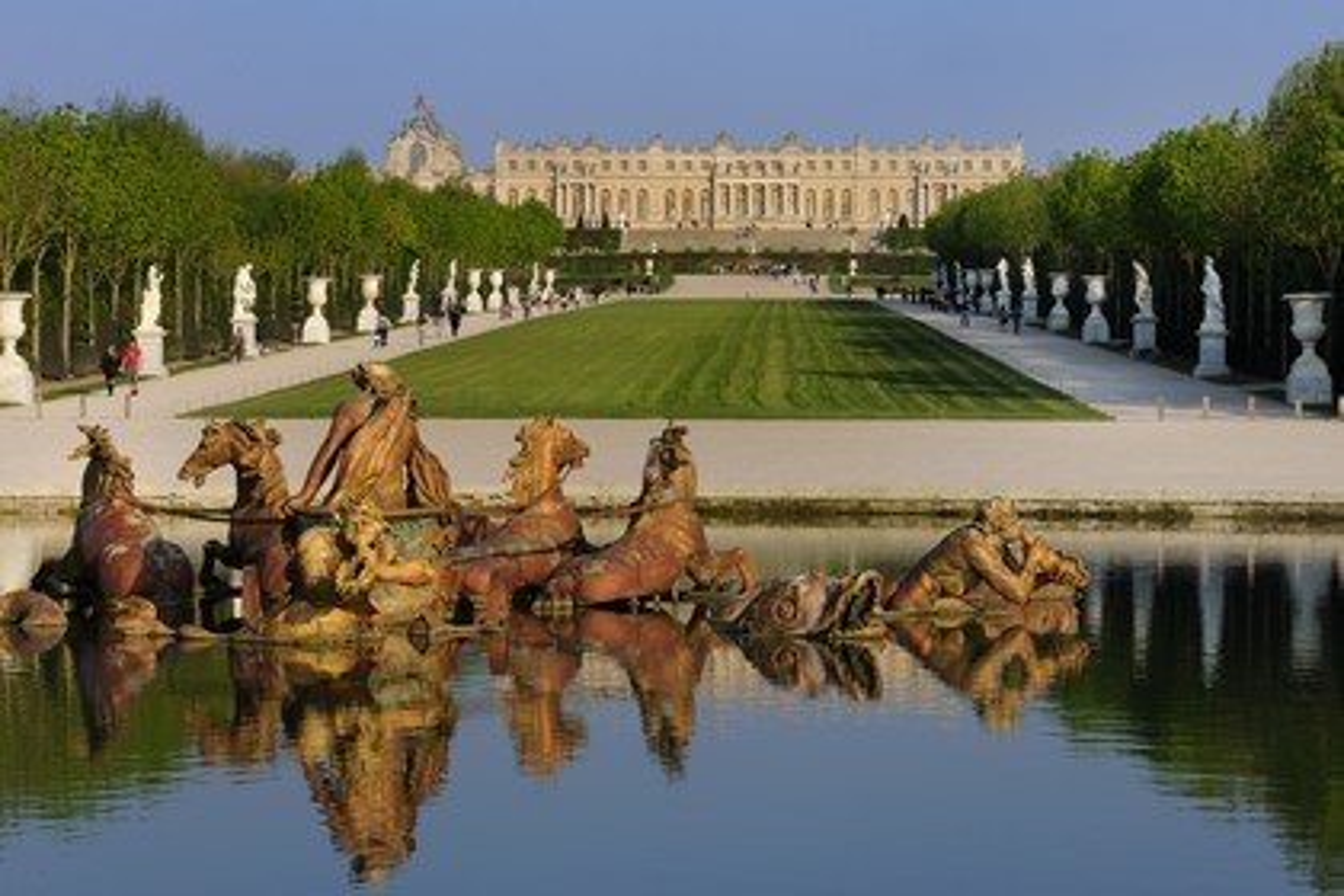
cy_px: 448
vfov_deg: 12.2
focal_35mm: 112
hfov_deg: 18.3
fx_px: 4181
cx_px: 672
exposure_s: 1/60
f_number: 13
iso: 100
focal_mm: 112
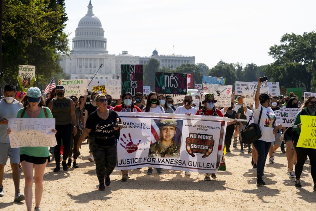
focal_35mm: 70
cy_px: 106
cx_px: 158
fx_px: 614
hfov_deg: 28.8
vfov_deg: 19.4
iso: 100
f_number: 4.5
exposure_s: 1/400
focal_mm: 70
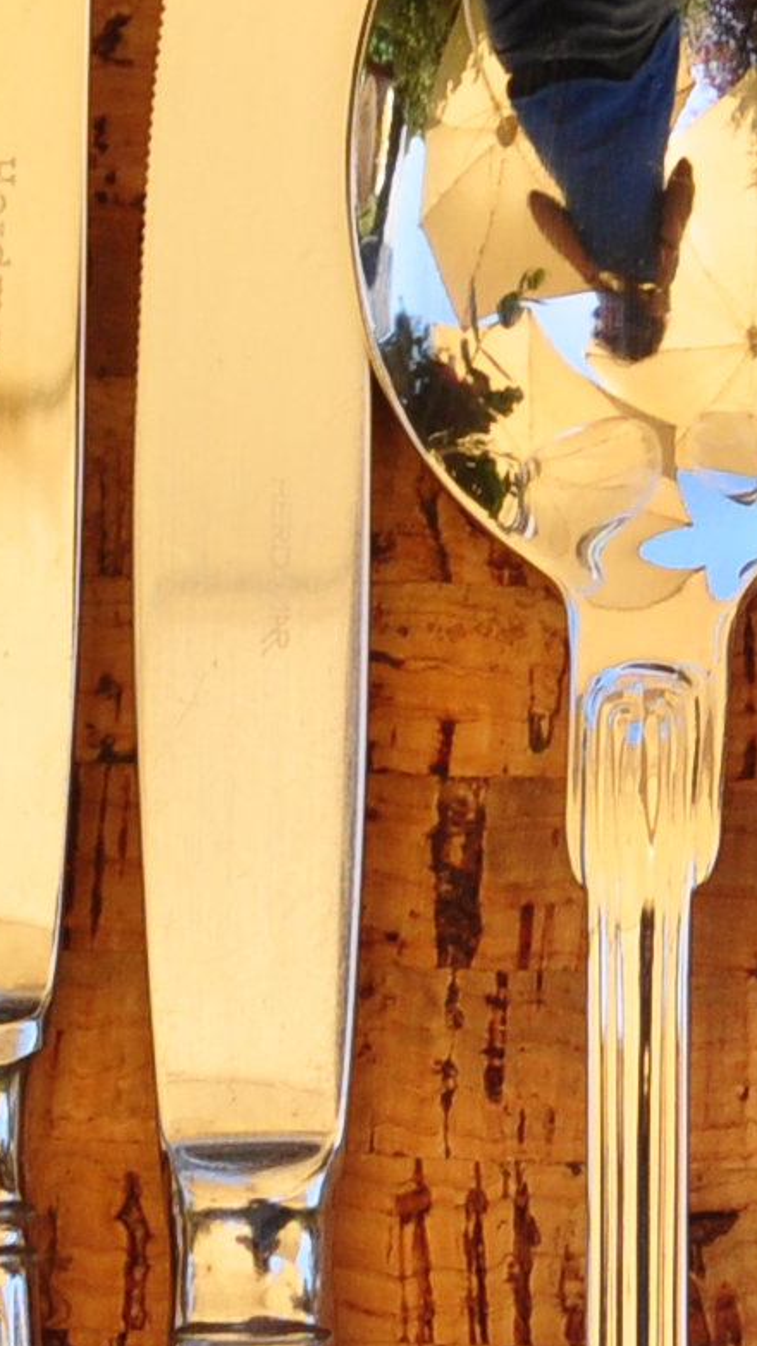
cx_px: 1517
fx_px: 9214
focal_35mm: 258
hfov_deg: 4.6
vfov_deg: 8.2
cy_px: -624
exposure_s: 1/200
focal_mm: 30
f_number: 7.1
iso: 320
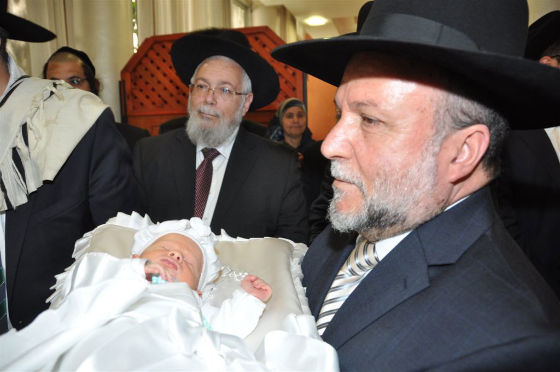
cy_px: 186
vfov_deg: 47.8
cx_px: 280
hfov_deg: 67.4
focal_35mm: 27
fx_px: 419
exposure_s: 1/60
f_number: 5
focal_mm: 18
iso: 400
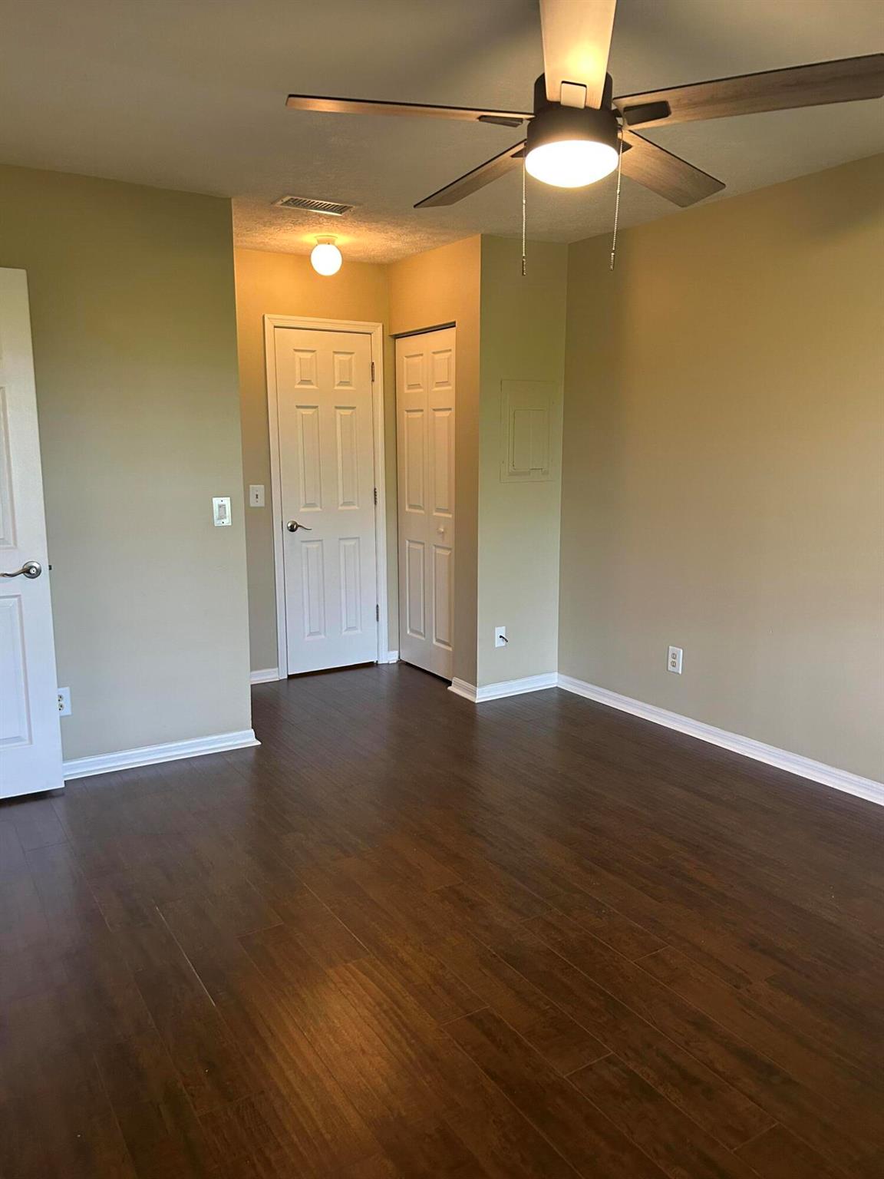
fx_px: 885
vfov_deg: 67.3
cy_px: 590
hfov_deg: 53.1
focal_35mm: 26
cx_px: 442
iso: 250
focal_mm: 5.7
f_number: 1.5
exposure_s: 1/60
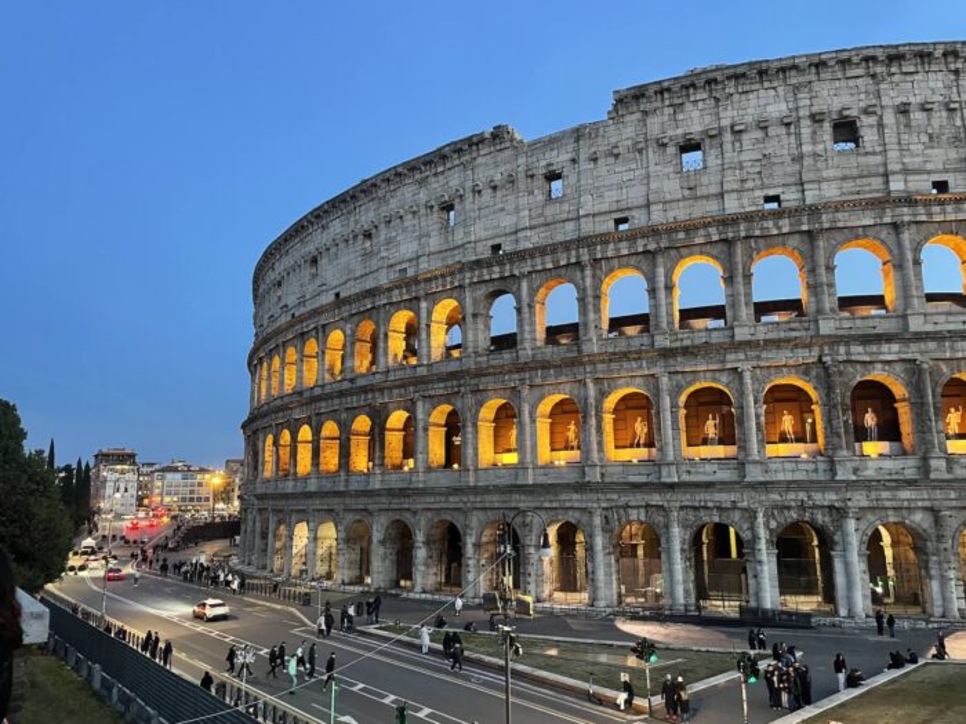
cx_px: 483
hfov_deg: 67.3
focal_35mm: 26
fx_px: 726
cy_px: 362
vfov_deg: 53.1
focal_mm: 4.2
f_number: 1.6
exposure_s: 1/25
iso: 500
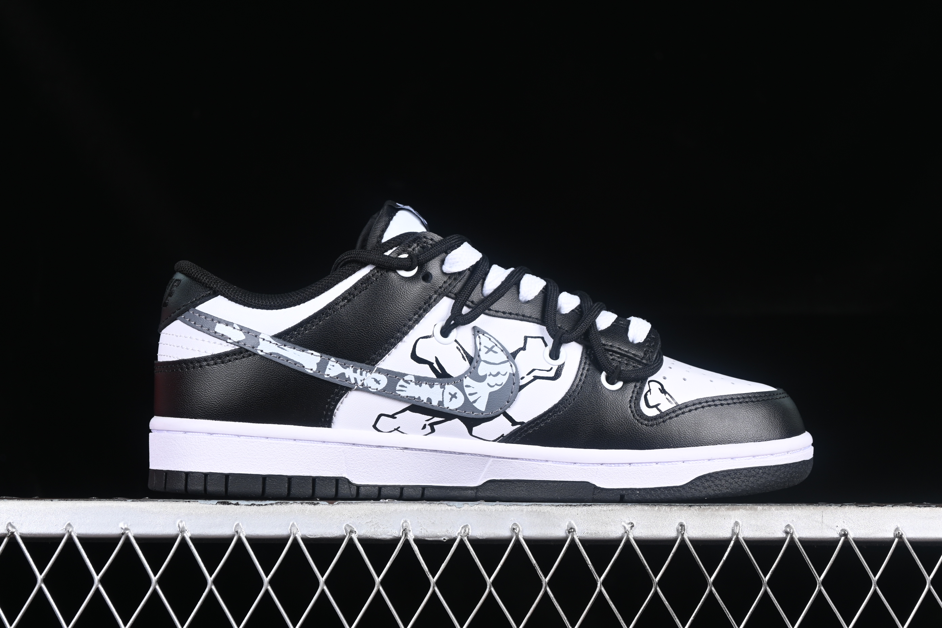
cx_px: 471
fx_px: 1962
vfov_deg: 18.2
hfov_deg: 27.0
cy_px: 314
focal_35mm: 75
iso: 160
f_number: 6.3
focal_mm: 50
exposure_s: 1/60
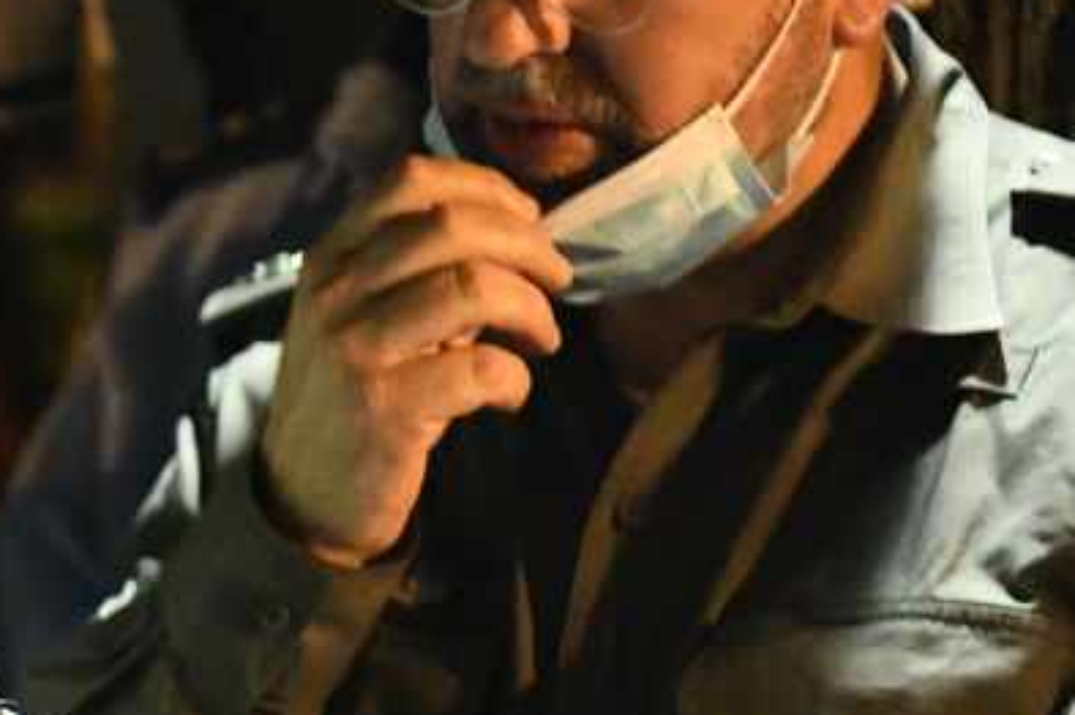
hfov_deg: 8.1
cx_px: -638
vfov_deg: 5.5
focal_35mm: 249
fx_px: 7429
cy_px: 675
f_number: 2.8
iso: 12800
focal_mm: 70
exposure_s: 1/400
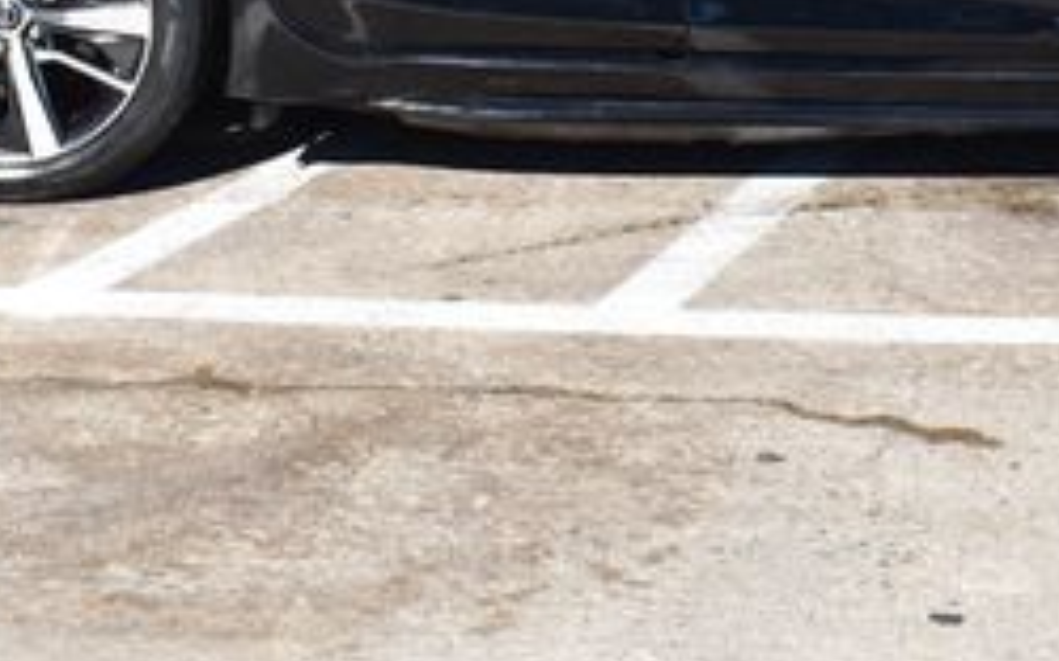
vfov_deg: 15.2
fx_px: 2374
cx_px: 758
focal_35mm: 82
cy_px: -165
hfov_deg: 24.9
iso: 400
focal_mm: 21
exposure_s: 1/400
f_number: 11
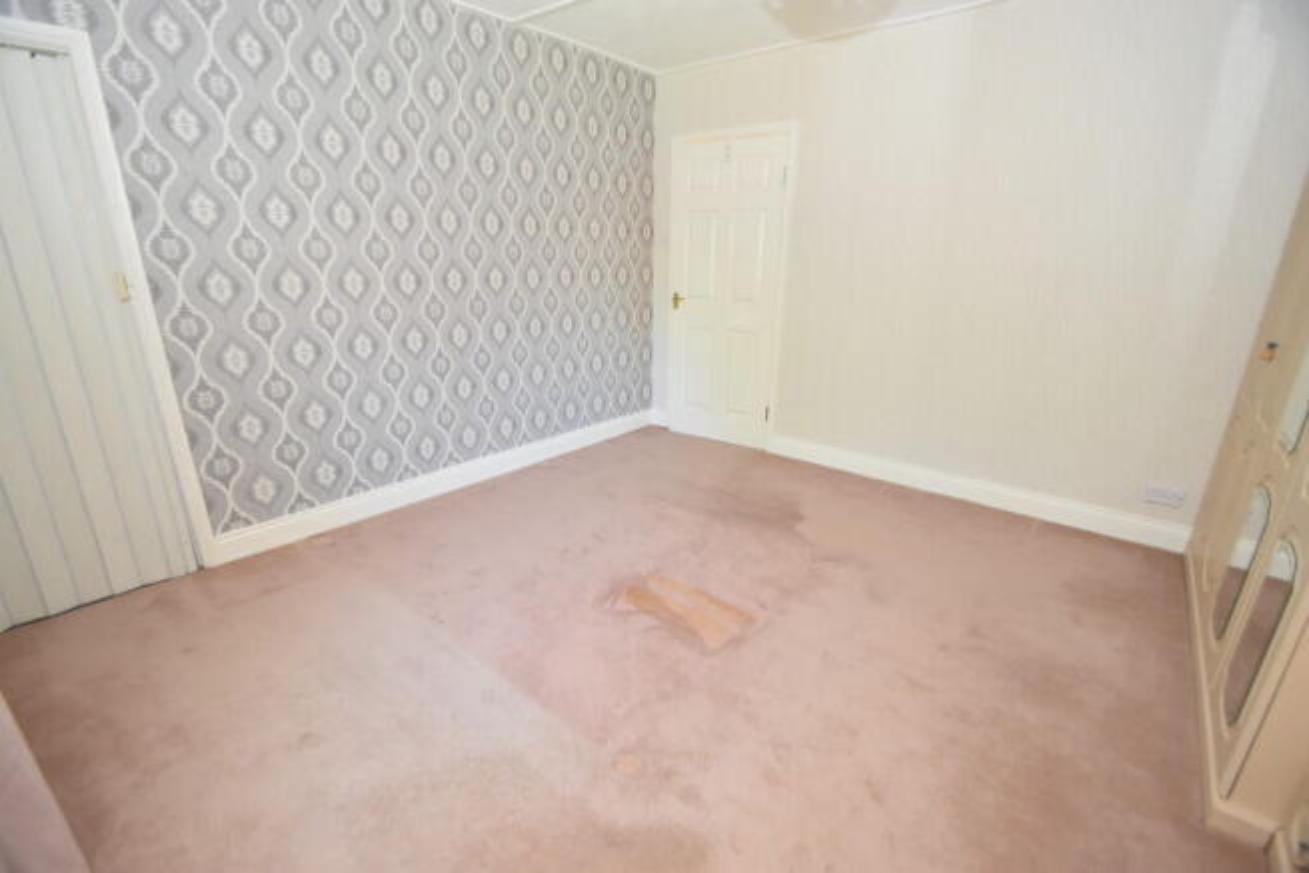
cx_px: 654
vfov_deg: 77.4
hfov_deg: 100.4
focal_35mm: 15
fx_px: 546
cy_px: 436
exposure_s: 1/60
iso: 800
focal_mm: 10
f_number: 4
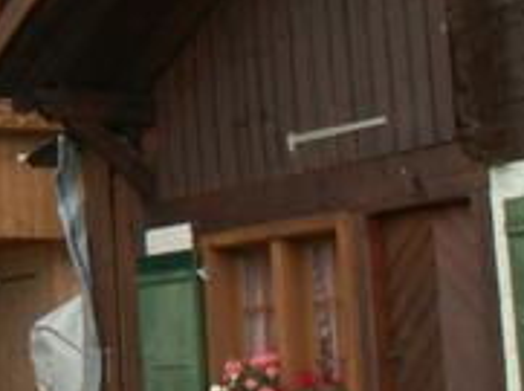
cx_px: -290
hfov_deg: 14.7
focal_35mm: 124
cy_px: -58
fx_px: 1873
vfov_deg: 11.7
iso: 50
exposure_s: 1/50
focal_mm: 5.86
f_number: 3.5
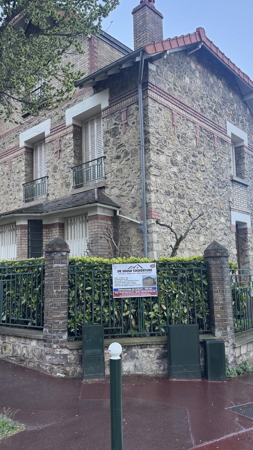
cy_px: 243
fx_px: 346
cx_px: 143
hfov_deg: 40.1
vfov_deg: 66.0
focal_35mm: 29
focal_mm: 6.76
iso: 160
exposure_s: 1/121
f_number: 1.78
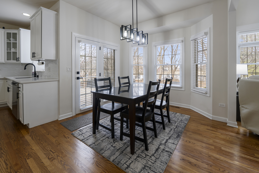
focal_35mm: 15
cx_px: 130
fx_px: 108
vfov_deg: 77.3
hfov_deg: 100.4
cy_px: 86
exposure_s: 1/20
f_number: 4.5
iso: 320
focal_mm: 10
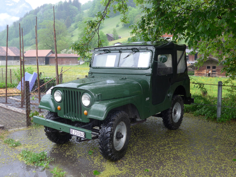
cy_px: 88
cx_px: 118
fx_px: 245
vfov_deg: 39.7
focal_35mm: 36
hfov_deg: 51.4
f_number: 2.8
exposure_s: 1/125
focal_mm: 7.5
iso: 80
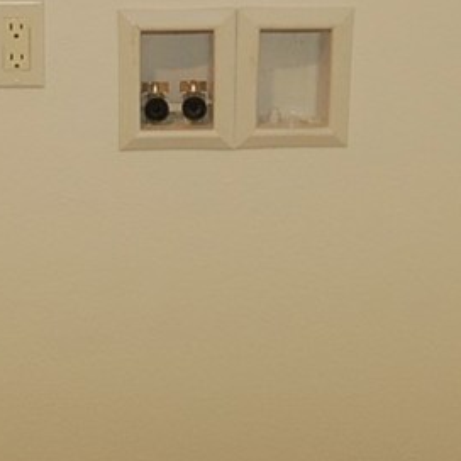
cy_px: 102
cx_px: 112
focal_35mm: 96
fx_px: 1446
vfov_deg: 18.0
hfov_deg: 18.0
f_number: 3.8
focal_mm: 20
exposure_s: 1/60
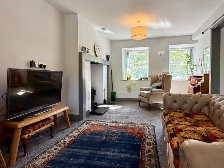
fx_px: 123
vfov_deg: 68.6
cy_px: 81
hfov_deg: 84.4
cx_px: 123
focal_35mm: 19
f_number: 2.2
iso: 64
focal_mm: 2.22
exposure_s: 1/99
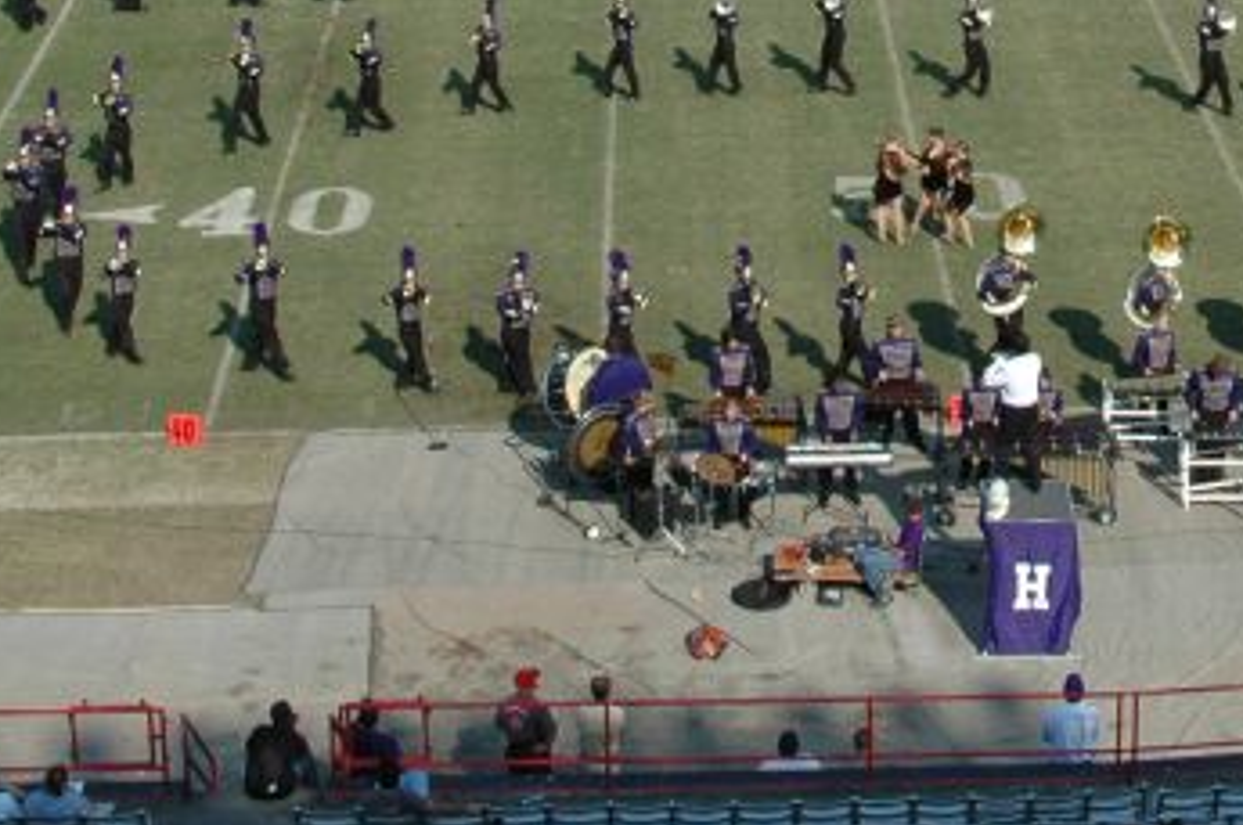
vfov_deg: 15.0
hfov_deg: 22.3
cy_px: -50
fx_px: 3069
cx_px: 1153
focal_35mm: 89
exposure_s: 1/320
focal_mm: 20
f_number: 9
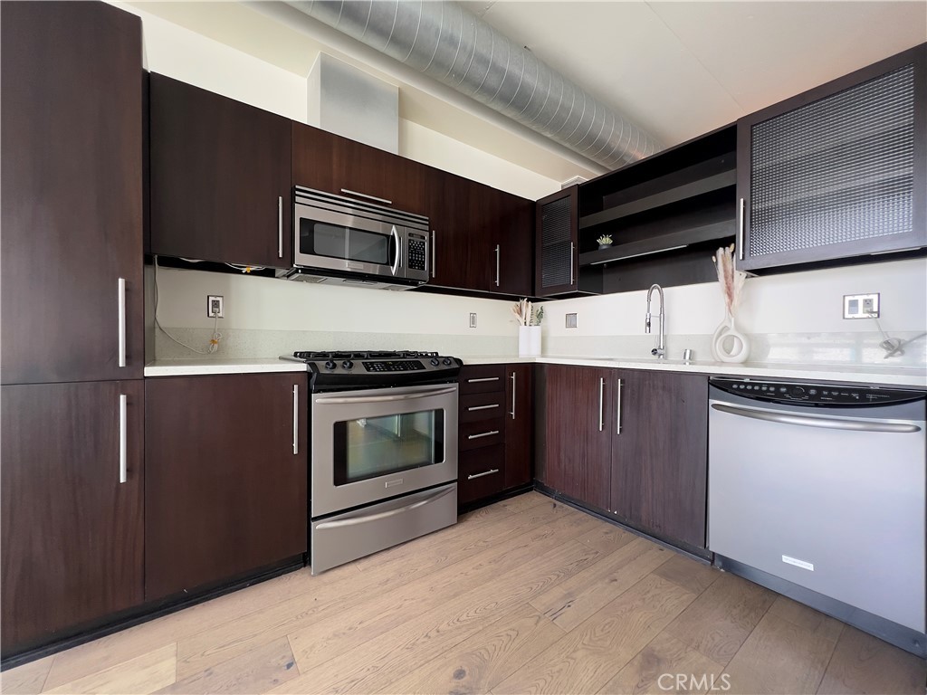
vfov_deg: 89.9
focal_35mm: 13
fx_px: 348
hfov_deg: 106.2
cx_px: 464
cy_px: 348
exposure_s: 1/60
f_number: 1.8
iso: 160
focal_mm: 1.57
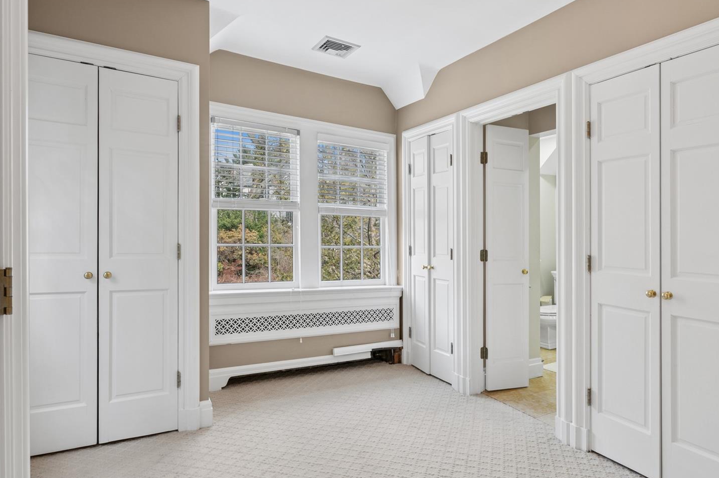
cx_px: 397
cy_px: 295
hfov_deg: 83.8
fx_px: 399
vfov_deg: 61.1
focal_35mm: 20
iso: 200
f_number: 11
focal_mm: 14
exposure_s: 1/8
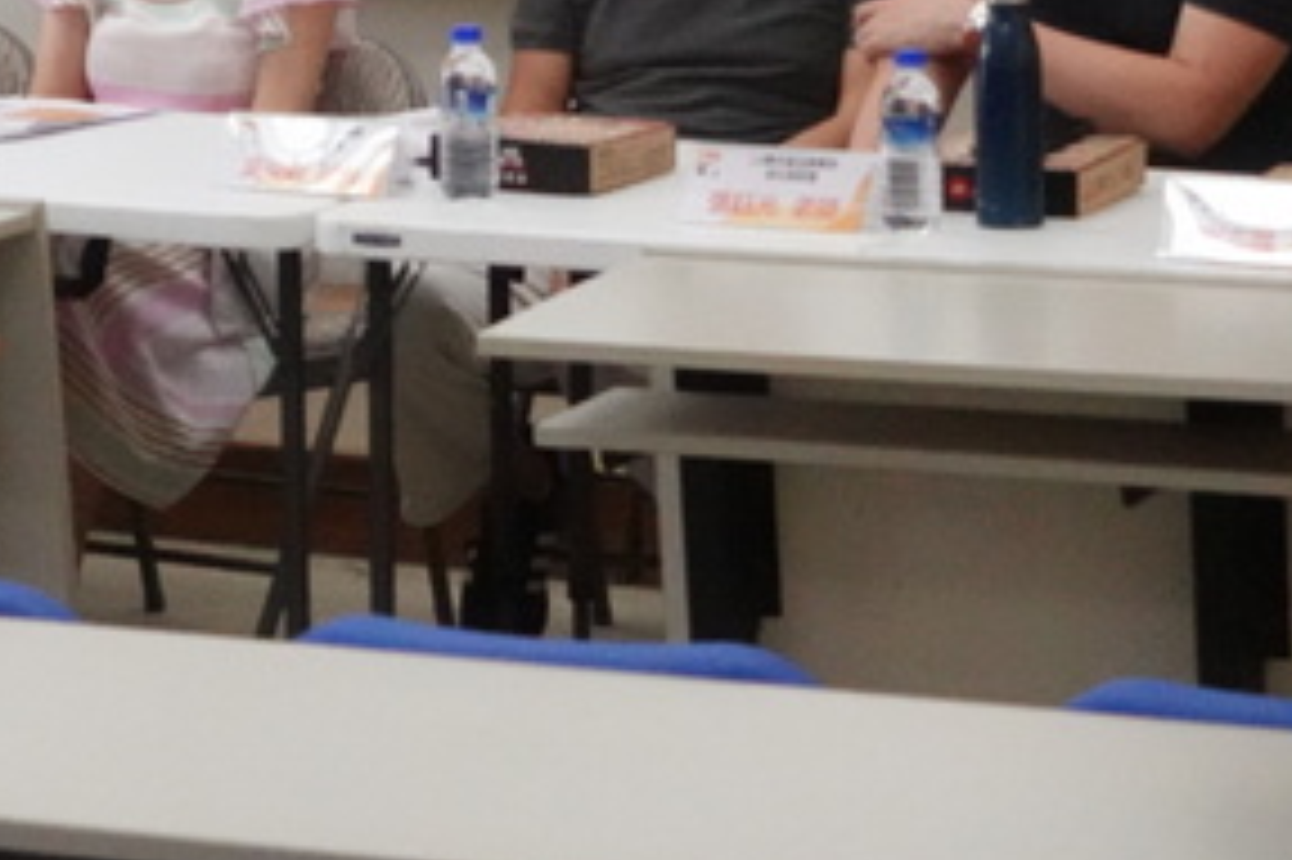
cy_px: -7
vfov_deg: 8.2
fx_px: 5954
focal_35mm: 166
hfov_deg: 12.4
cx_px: 396
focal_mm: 25.19
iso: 5000
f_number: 4
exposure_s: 1/125
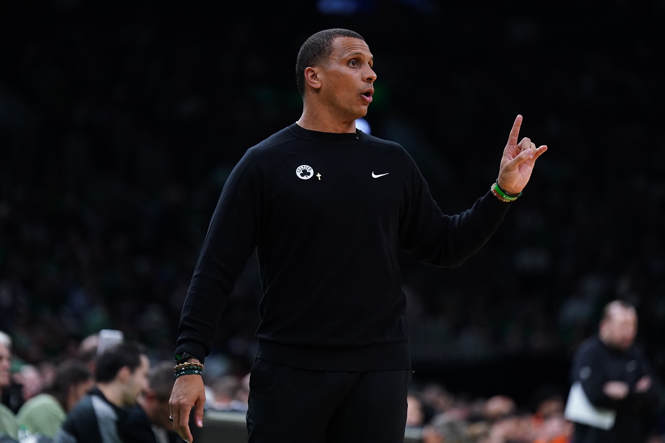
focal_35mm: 178
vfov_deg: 7.7
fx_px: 3288
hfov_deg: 11.5
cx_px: 332
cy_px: 222
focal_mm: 178
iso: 3200
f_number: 2.8
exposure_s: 1/1600
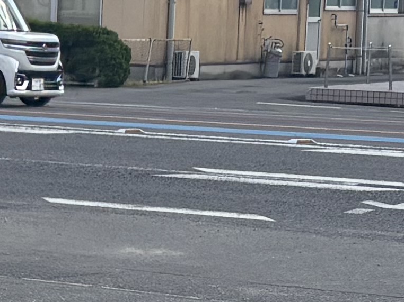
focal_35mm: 195
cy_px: 194
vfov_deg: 7.6
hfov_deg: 9.7
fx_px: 2275
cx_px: -268
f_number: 1.6
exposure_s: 1/3021
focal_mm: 5.96
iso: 50
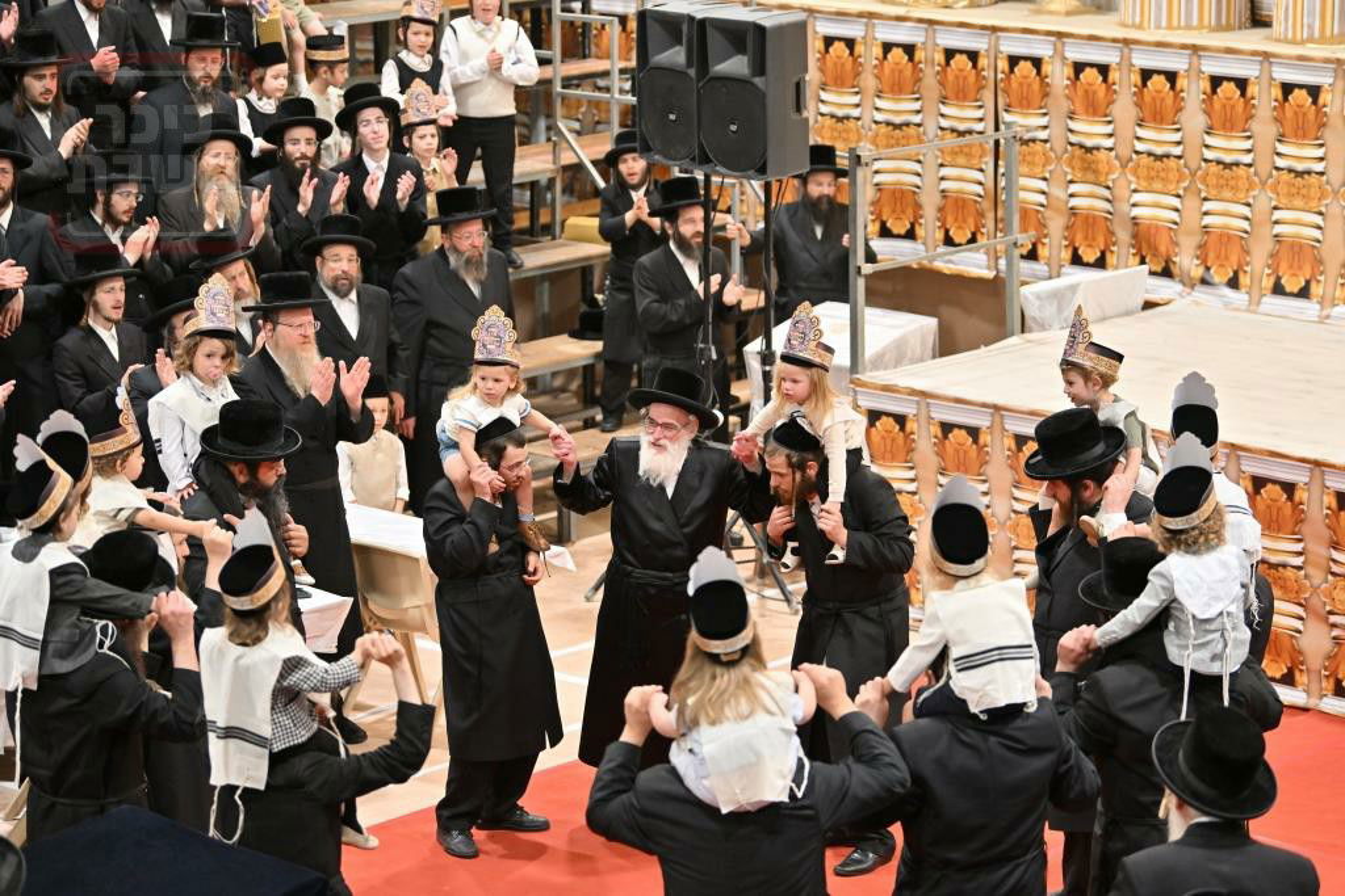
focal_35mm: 102
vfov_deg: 13.4
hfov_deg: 20.0
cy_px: 448
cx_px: 672
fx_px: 3811
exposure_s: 1/250
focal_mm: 102
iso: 1000
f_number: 2.8
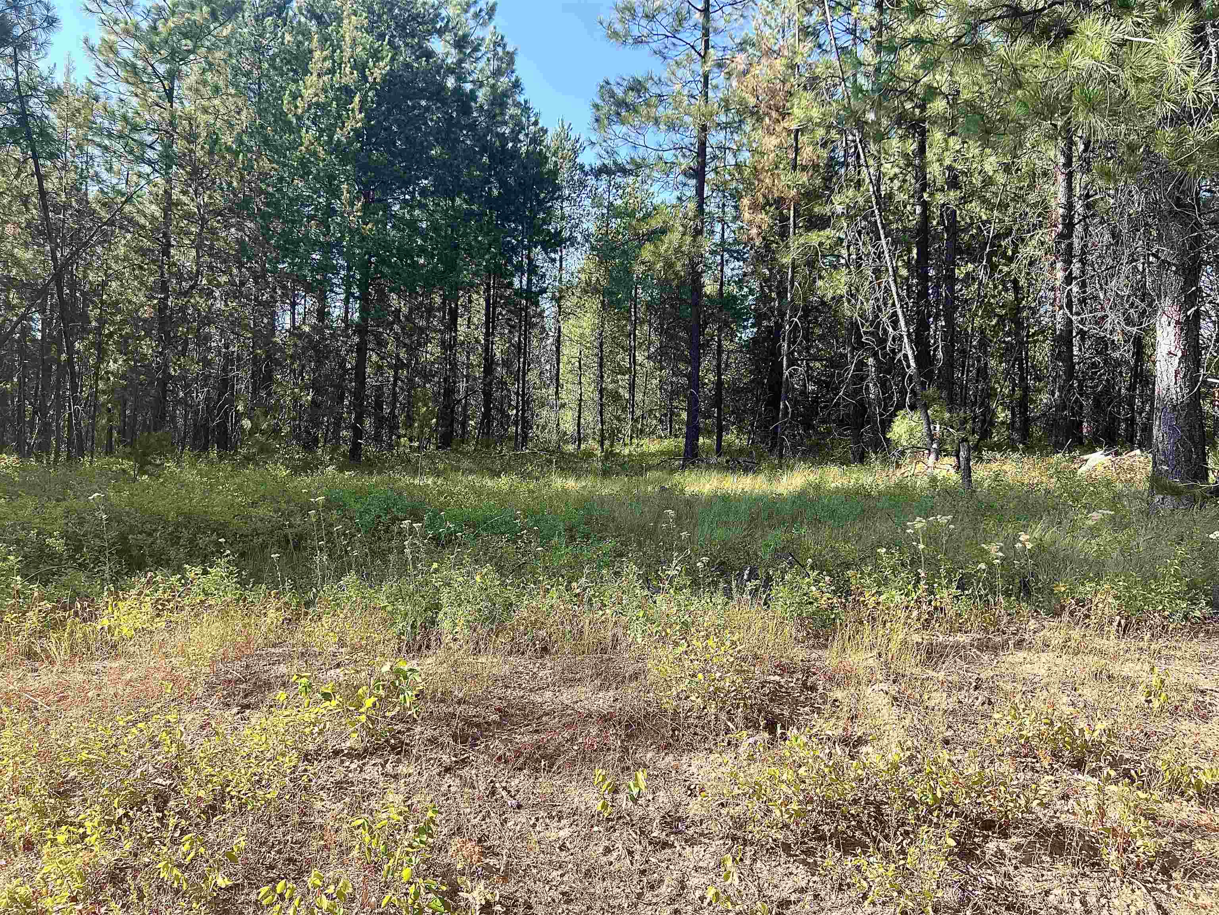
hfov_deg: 67.3
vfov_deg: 53.1
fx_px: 916
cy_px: 458
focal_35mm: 26
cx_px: 610
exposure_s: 1/780
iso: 50
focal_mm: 5.7
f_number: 1.5
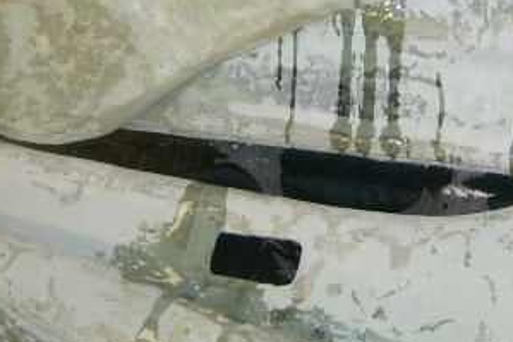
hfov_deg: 25.8
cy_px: 77
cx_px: 365
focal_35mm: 78
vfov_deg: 17.4
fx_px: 1111
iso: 100
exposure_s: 1/60
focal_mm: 5.95
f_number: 2.8
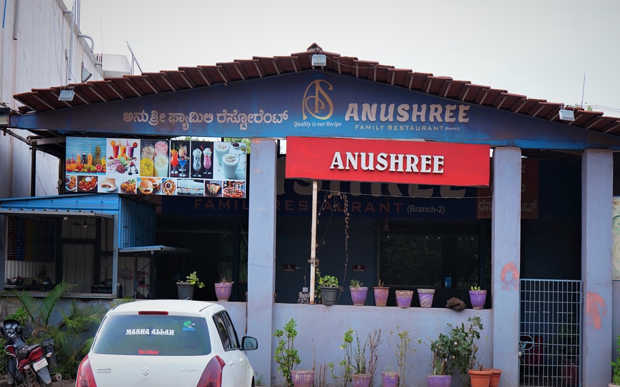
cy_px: 196
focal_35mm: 47
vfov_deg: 27.4
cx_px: 331
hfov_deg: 42.6
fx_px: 794
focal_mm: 43
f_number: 8
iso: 500
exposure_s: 1/400
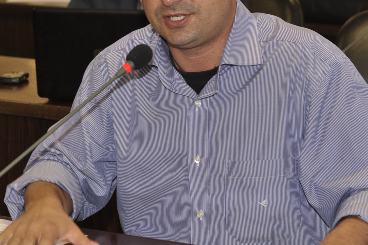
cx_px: 130
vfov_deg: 7.7
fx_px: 1817
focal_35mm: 178
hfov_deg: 11.6
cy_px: 88
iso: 500
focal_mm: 70
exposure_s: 1/60
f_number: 2.8
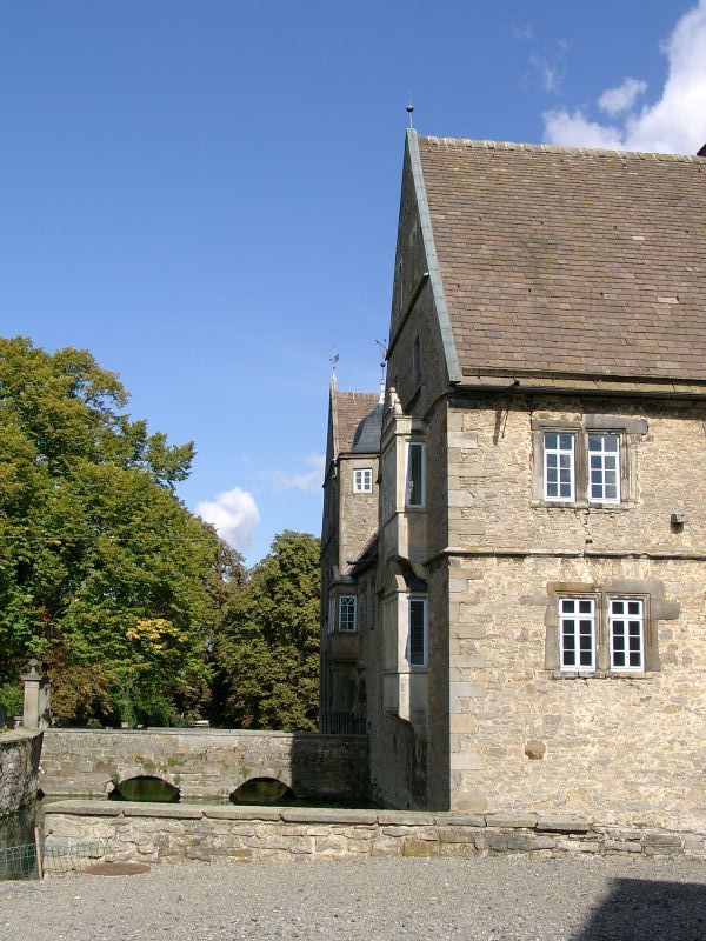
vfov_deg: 44.8
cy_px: 470
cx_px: 353
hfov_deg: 34.3
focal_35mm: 42
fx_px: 1142
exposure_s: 1/825
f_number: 4
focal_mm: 8.82
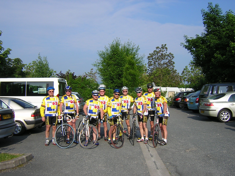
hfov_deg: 51.4
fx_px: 244
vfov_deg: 39.7
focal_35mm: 36
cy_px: 88
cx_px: 118
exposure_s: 1/391
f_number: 5.2
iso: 100
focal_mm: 4.7
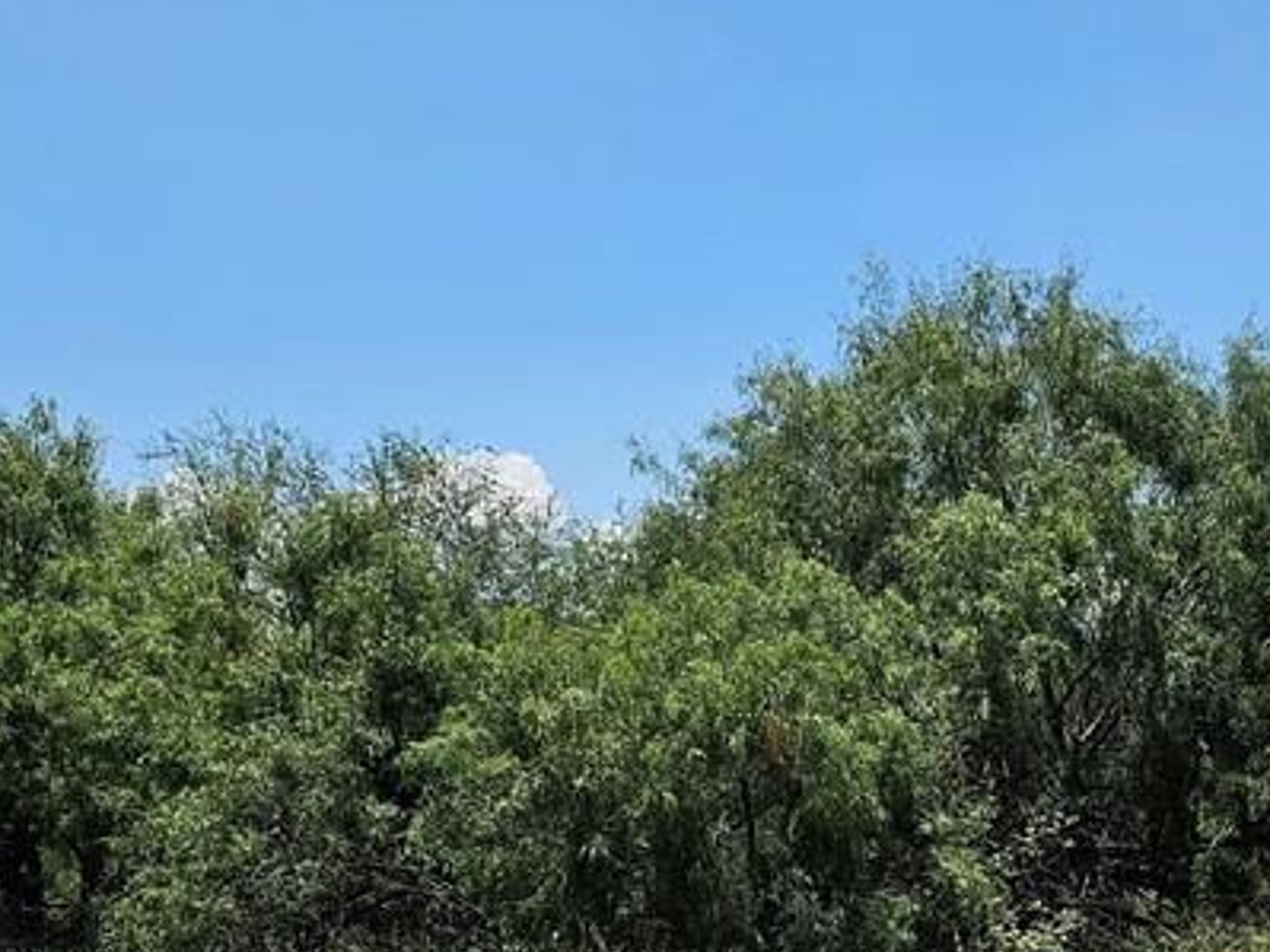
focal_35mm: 59
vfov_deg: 24.3
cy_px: 796
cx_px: 987
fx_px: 2164
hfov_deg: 32.0
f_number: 1.7
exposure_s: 1/1170
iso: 10
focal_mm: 6.3
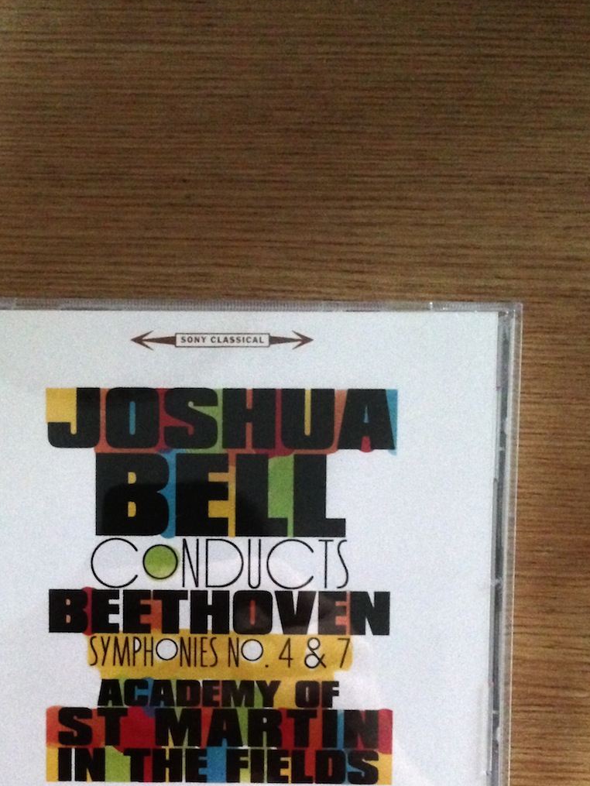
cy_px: 564
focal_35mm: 52
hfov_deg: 27.9
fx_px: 1181
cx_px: 204
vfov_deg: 36.2
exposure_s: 1/15
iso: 800
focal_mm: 4.13
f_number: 2.4
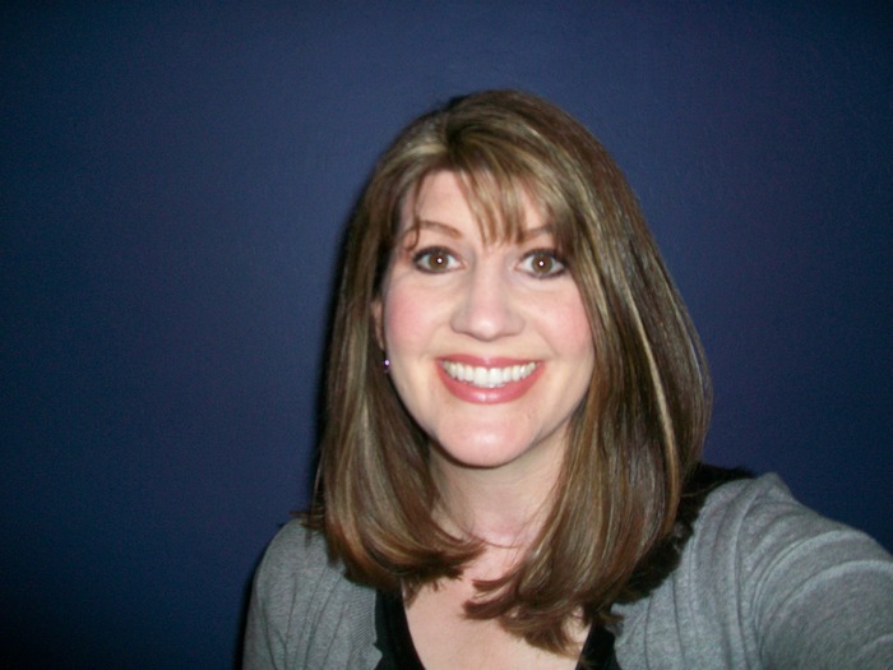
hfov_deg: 56.8
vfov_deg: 44.2
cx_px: 446
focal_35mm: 32
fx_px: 826
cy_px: 335
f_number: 2.8
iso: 120
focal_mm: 5.7
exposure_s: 1/60
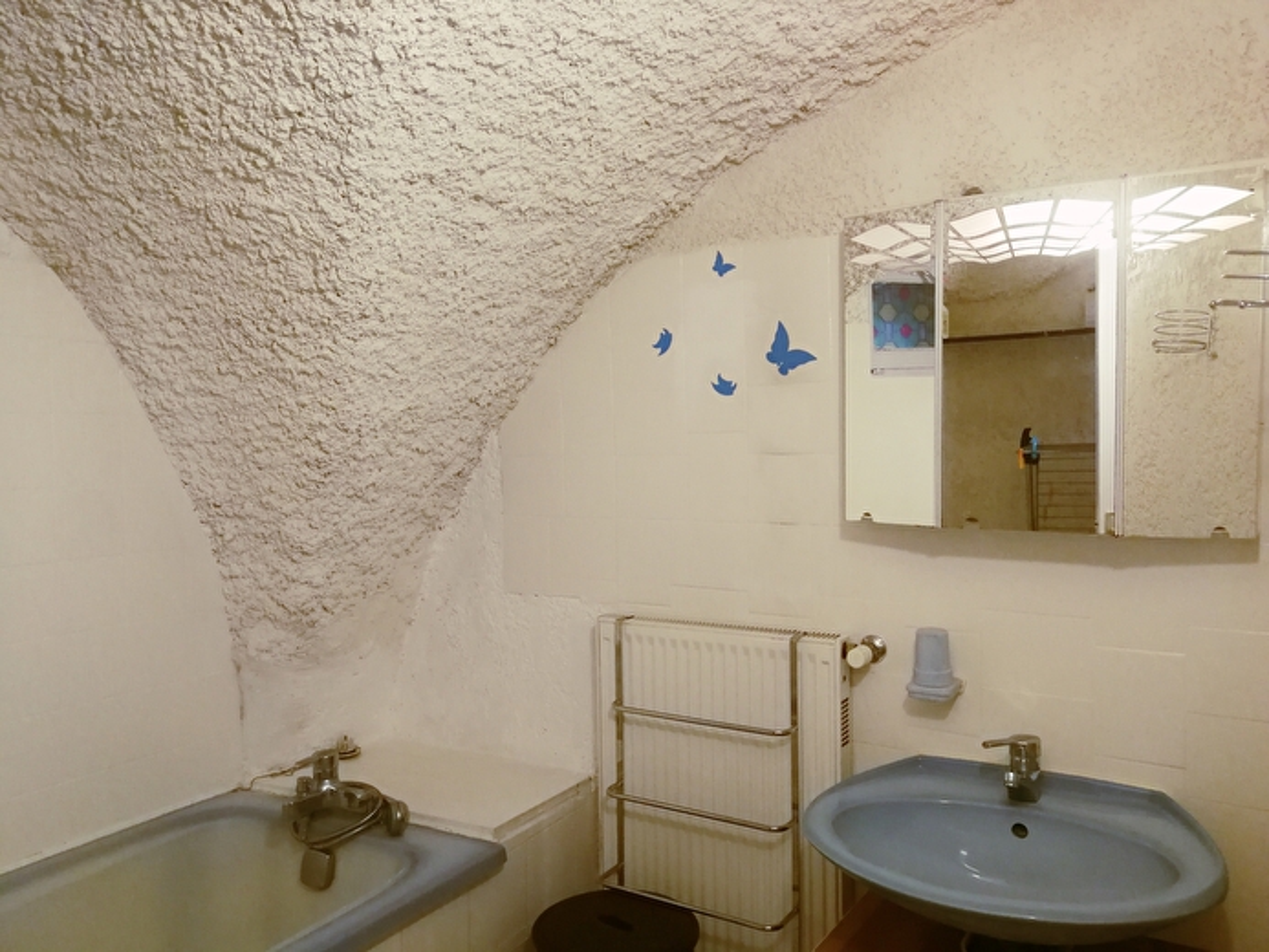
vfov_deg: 51.4
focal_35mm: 27
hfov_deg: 65.3
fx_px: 990
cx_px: 634
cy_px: 476
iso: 320
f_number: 2.2
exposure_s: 1/33.3
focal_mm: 3.95
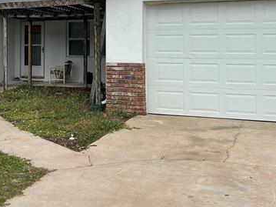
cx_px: 54
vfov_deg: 24.7
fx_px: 462
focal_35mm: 58
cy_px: 32
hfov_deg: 32.3
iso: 50
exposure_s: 1/6211
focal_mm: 5.7
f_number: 1.5
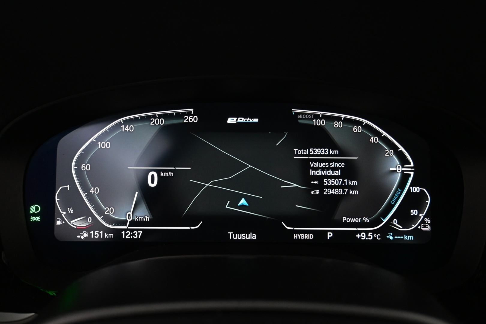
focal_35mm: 28
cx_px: 243
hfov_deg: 65.9
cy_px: 162
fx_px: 375
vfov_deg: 46.8
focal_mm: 18.5
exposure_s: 1/25
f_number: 3.8
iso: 1600
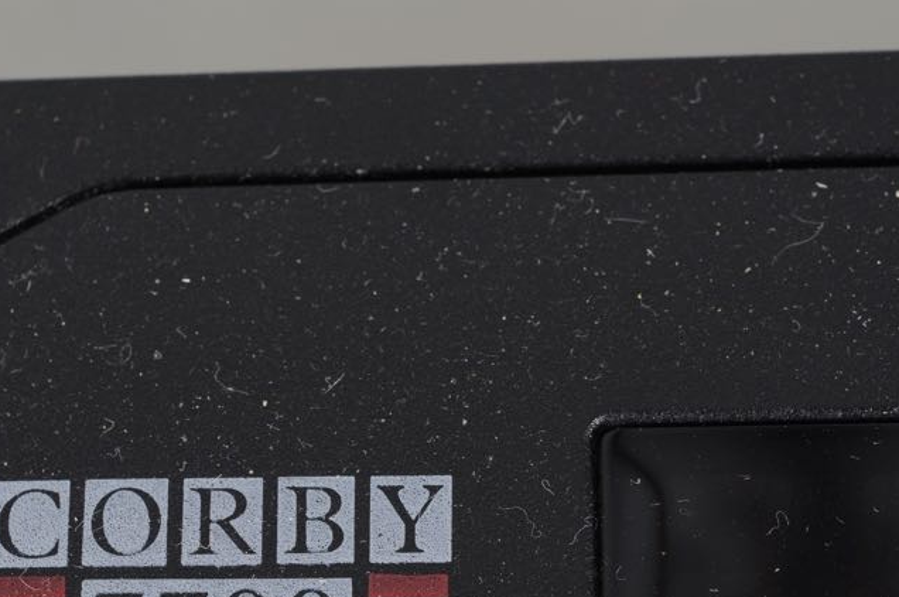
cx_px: 325
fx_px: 4513
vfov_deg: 7.5
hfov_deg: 11.4
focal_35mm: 181
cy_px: 528
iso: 100
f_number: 8
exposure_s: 1/125
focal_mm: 60
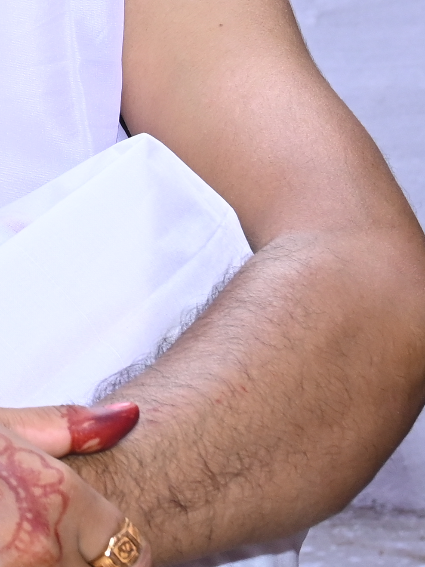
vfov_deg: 11.4
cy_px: -19
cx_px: -354
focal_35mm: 172
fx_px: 2817
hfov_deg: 8.3
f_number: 7.1
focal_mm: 39
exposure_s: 1/100
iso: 1250
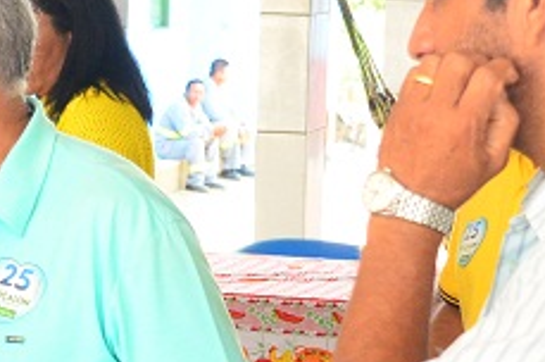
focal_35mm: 144
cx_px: -71
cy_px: 286
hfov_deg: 13.9
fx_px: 2177
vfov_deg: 9.5
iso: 2000
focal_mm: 22
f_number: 3.8
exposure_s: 1/500
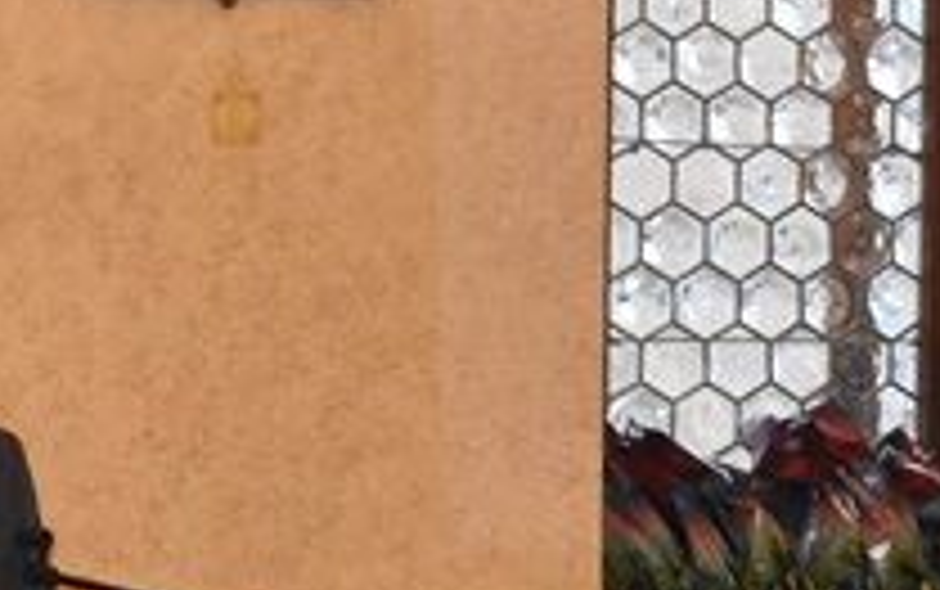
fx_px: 10550
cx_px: 706
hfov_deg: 5.1
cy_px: 646
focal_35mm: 411
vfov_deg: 3.2
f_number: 5.6
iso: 2500
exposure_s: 1/100
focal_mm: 55
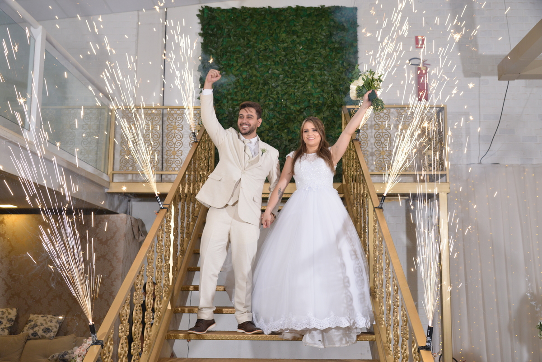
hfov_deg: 50.7
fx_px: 572
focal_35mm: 38
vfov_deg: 35.1
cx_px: 271
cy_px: 181
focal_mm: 38
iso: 1100
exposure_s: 1/100
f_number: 7.1
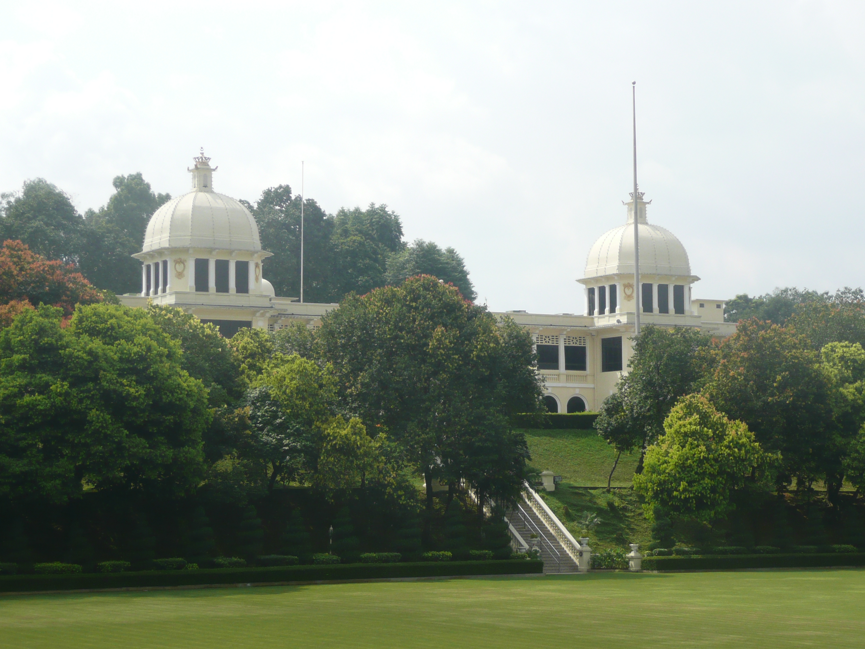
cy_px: 324
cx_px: 432
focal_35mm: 92
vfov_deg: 16.1
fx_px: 2299
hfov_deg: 21.3
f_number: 4.6
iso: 100
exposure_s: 1/500
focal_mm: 12.7
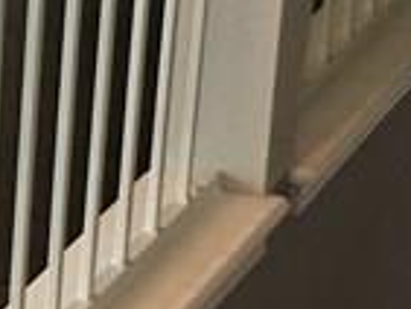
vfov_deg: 7.1
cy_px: 321
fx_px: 2495
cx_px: -449
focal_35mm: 210
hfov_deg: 8.8
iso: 125
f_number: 2.2
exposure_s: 1/30
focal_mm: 4.15
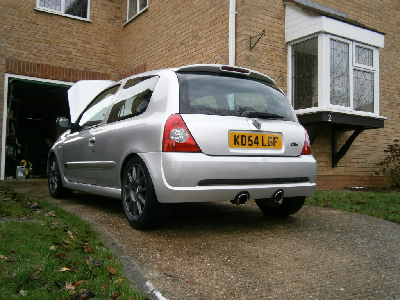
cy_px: 150
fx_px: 416
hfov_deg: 51.4
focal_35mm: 36
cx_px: 200
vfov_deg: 39.7
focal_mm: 6.4
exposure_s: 1/250
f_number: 3.1
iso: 250
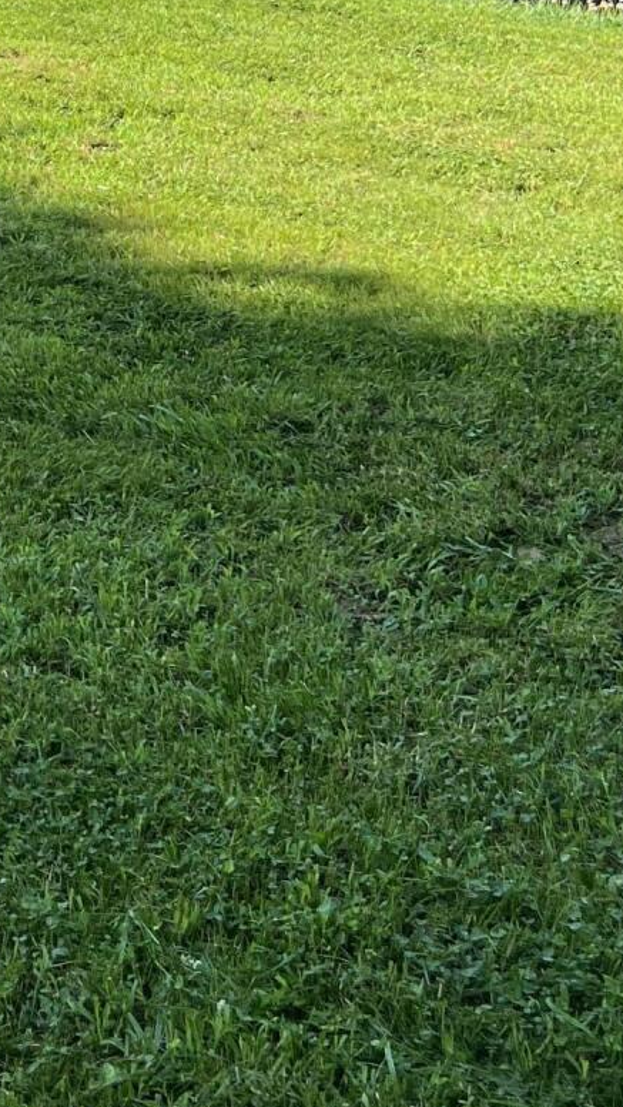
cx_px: -316
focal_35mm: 73
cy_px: 67
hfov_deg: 15.3
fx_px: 2142
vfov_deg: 27.7
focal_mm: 5.7
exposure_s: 1/1079
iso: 50
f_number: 1.5
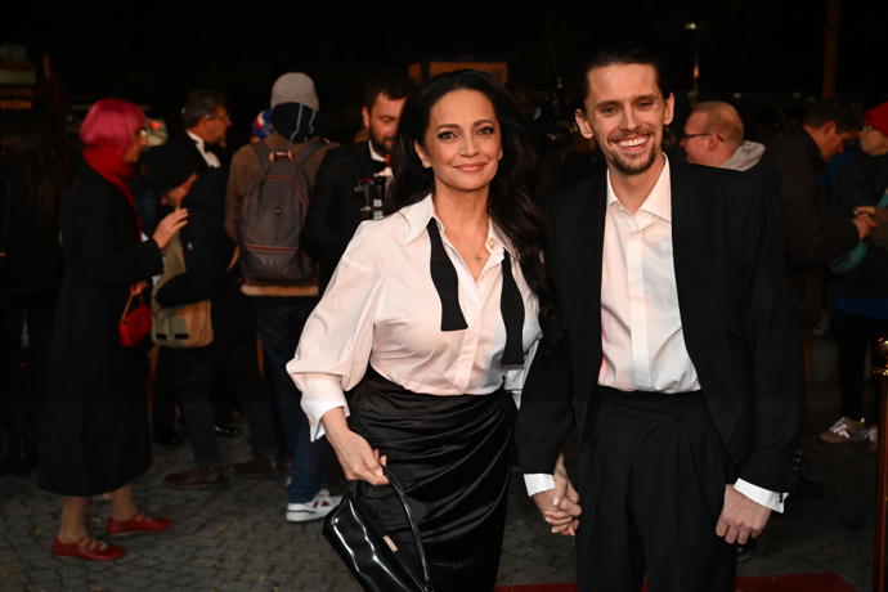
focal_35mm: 47
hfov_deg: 41.9
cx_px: 444
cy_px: 296
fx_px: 1159
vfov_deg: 28.6
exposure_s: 1/125
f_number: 4.5
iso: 2500
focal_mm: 47
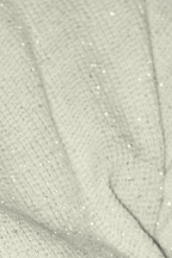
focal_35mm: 497
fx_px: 3562
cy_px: -118
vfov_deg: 4.1
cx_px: -76
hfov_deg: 2.8
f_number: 5.6
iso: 1250
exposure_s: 1/30
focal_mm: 70
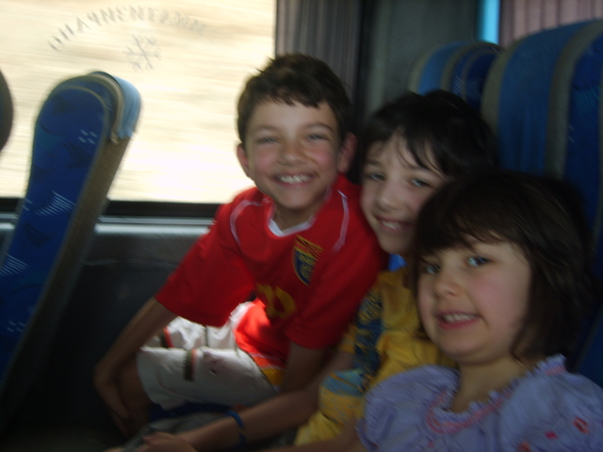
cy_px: 226
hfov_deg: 52.6
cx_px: 302
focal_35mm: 35
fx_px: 610
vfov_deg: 40.7
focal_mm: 7.4
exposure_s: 1/30
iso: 50
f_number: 2.8
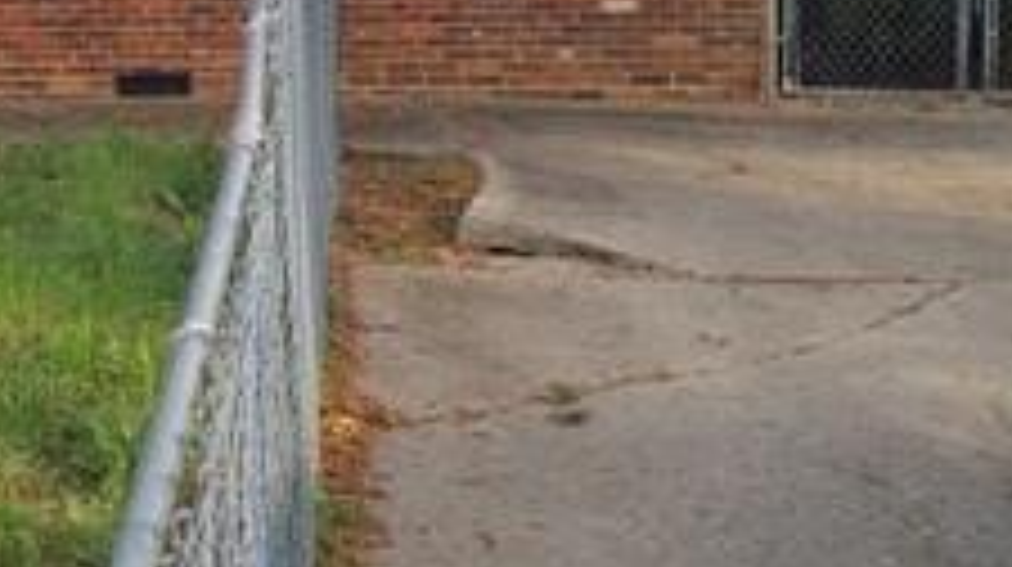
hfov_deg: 27.0
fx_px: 1930
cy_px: 72
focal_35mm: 72
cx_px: -103
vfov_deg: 16.5
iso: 32
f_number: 2.2
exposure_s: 1/732
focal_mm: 4.15
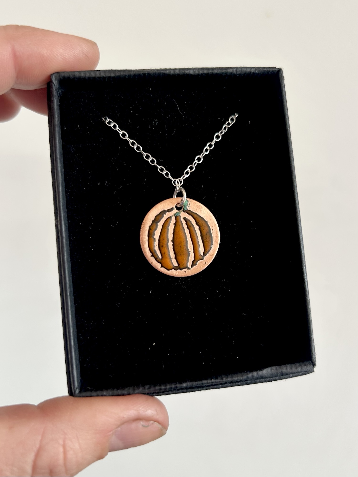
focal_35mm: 26
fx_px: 359
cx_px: 179
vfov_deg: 67.3
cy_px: 238
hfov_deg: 53.1
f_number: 1.5
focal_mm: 5.7
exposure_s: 1/121
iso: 50
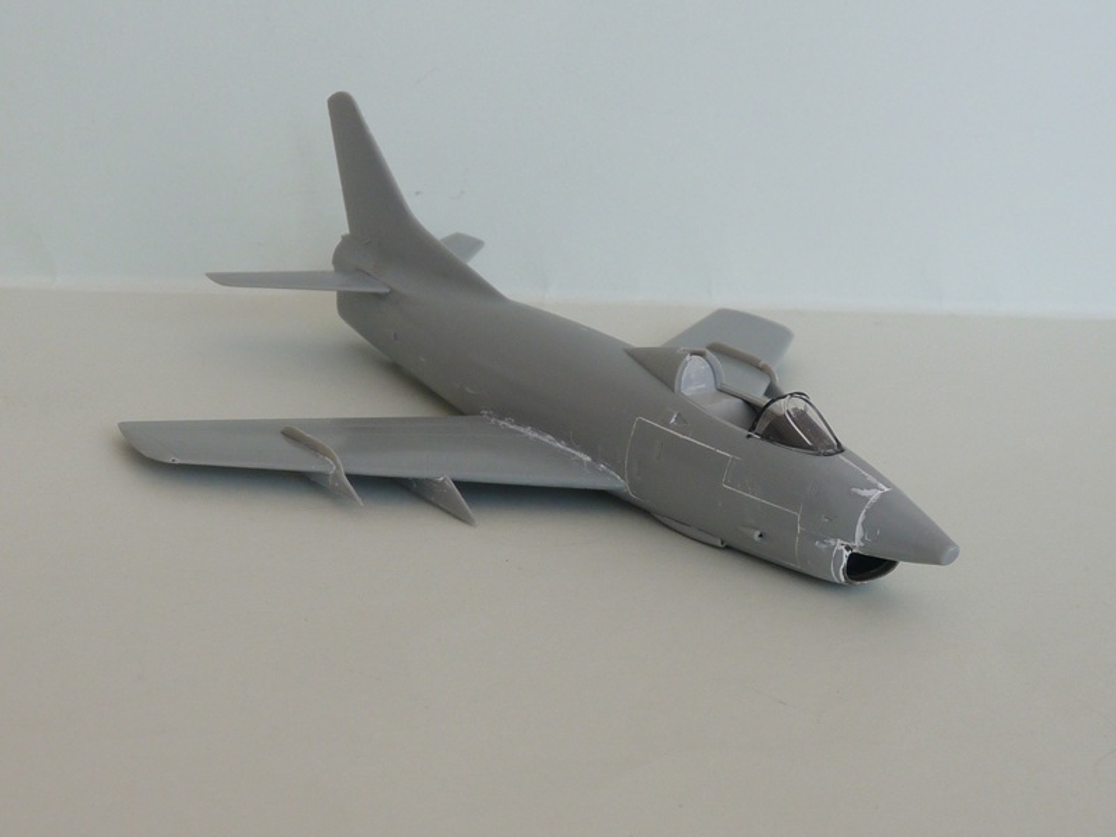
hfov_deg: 28.6
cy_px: 418
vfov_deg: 21.6
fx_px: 2192
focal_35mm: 68
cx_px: 558
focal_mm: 6.8
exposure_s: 1/200
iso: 100
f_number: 4
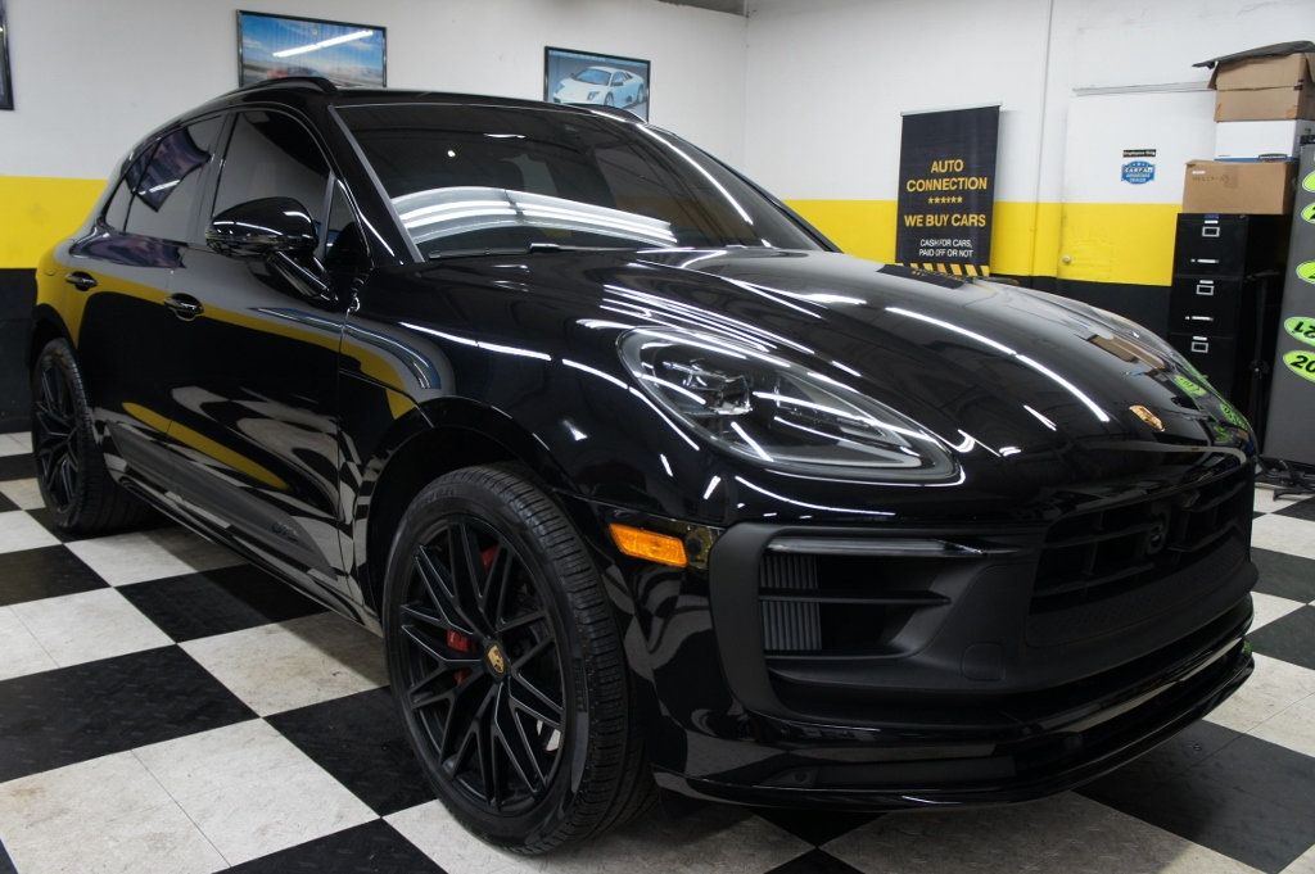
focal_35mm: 30
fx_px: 1095
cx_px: 658
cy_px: 437
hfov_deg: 62.0
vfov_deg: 43.5
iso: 320
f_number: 4
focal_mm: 20
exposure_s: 1/30
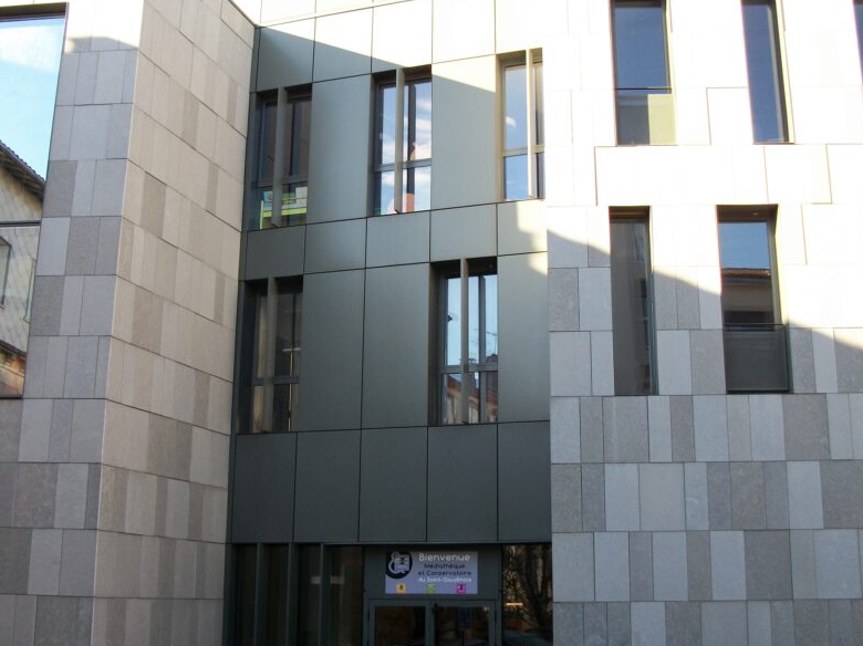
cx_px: 432
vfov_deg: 34.3
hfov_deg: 44.8
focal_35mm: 42
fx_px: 1046
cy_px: 348
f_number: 2.9
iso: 80
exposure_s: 1/200
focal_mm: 5.7
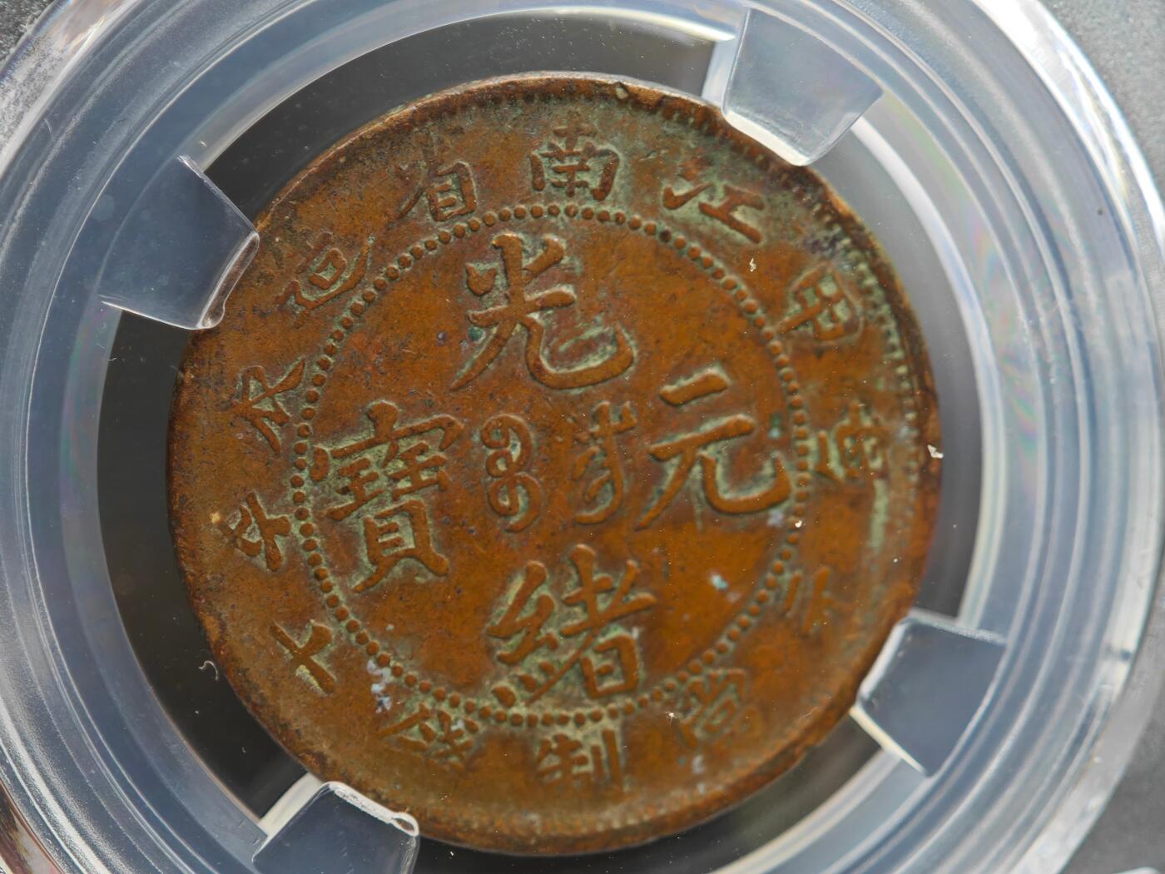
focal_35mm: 87
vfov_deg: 17.0
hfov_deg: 22.5
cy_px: 437
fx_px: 2928
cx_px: 582
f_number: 1.8
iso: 160
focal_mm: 12.28
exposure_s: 1/100
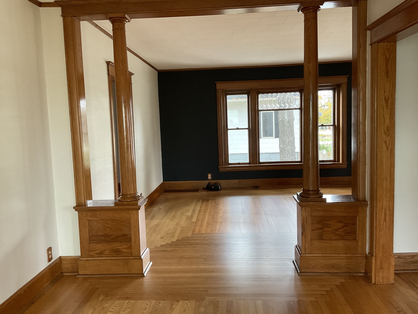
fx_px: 350
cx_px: 209
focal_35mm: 29
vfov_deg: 48.2
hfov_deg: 61.7
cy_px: 157
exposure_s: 1/60
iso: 200
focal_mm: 3
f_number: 1.8
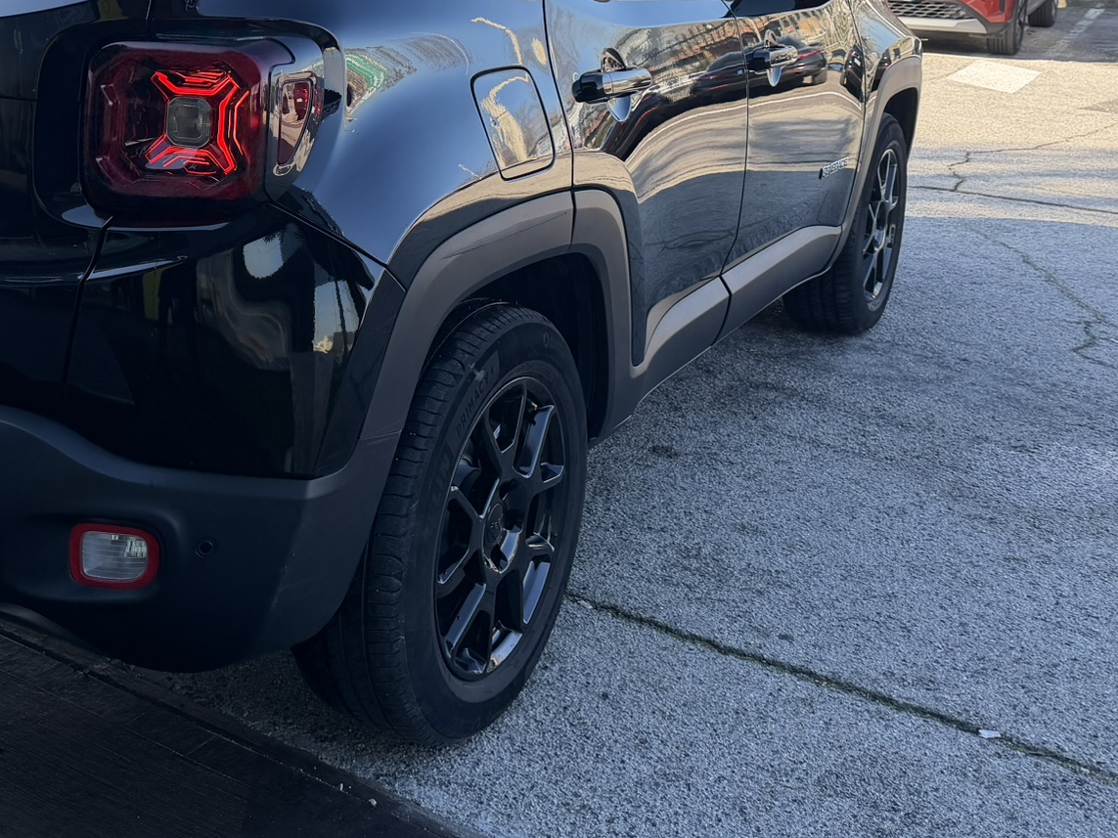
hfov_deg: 42.7
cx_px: 306
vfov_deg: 32.7
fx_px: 1389
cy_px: 170
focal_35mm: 43
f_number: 1.78
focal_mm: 6.76
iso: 100
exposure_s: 1/1156
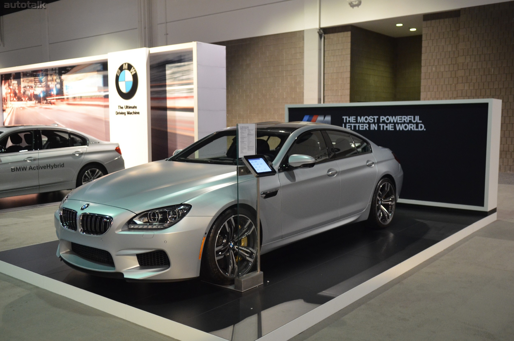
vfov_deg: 36.7
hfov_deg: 53.2
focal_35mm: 36
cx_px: 257
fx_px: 513
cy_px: 170
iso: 1600
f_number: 2.8
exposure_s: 1/40
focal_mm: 24
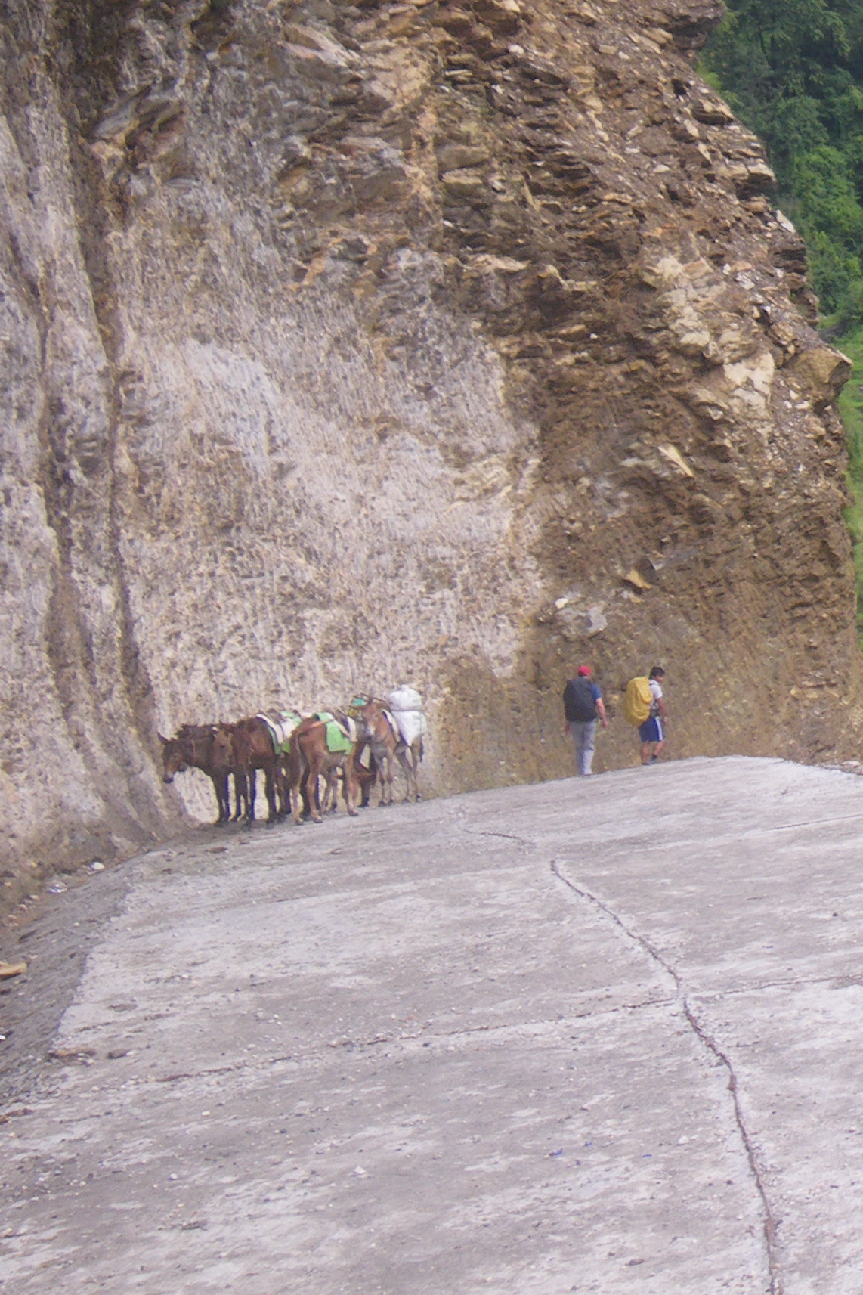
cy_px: 296
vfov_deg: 31.7
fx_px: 2229
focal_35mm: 62
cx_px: 1291
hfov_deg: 19.2
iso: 50
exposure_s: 1/125
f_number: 4.2
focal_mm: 5
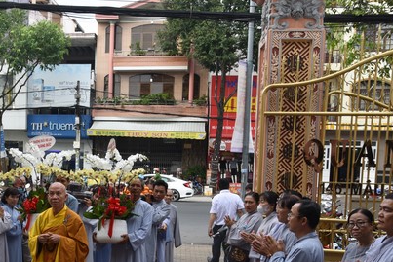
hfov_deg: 38.5
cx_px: 94
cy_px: 198
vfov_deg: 26.7
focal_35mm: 50
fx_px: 546
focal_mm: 31
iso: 400
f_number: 7.1
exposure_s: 1/200
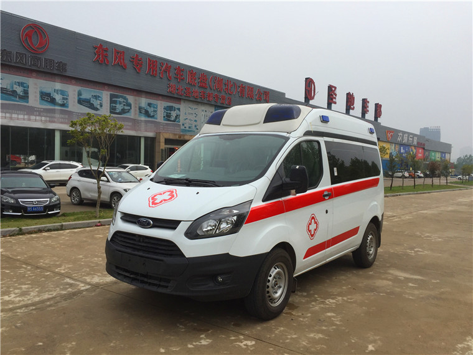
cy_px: 178
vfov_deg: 48.2
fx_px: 396
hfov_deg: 61.7
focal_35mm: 29
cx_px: 236
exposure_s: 1/3049
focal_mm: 4.15
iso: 32
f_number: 2.2
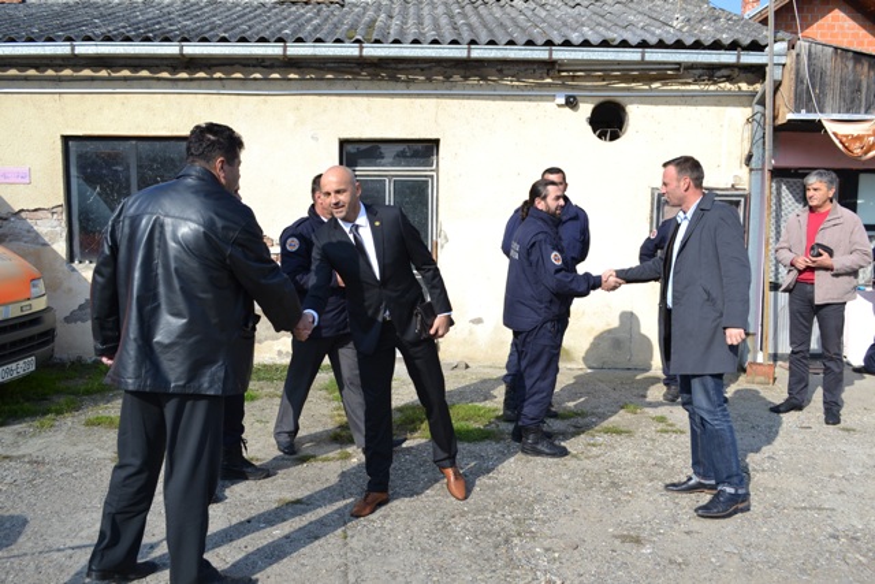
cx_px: 438
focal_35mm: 30
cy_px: 292
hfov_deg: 61.9
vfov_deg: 43.6
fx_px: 729
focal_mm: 20
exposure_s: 1/200
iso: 100
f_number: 7.1
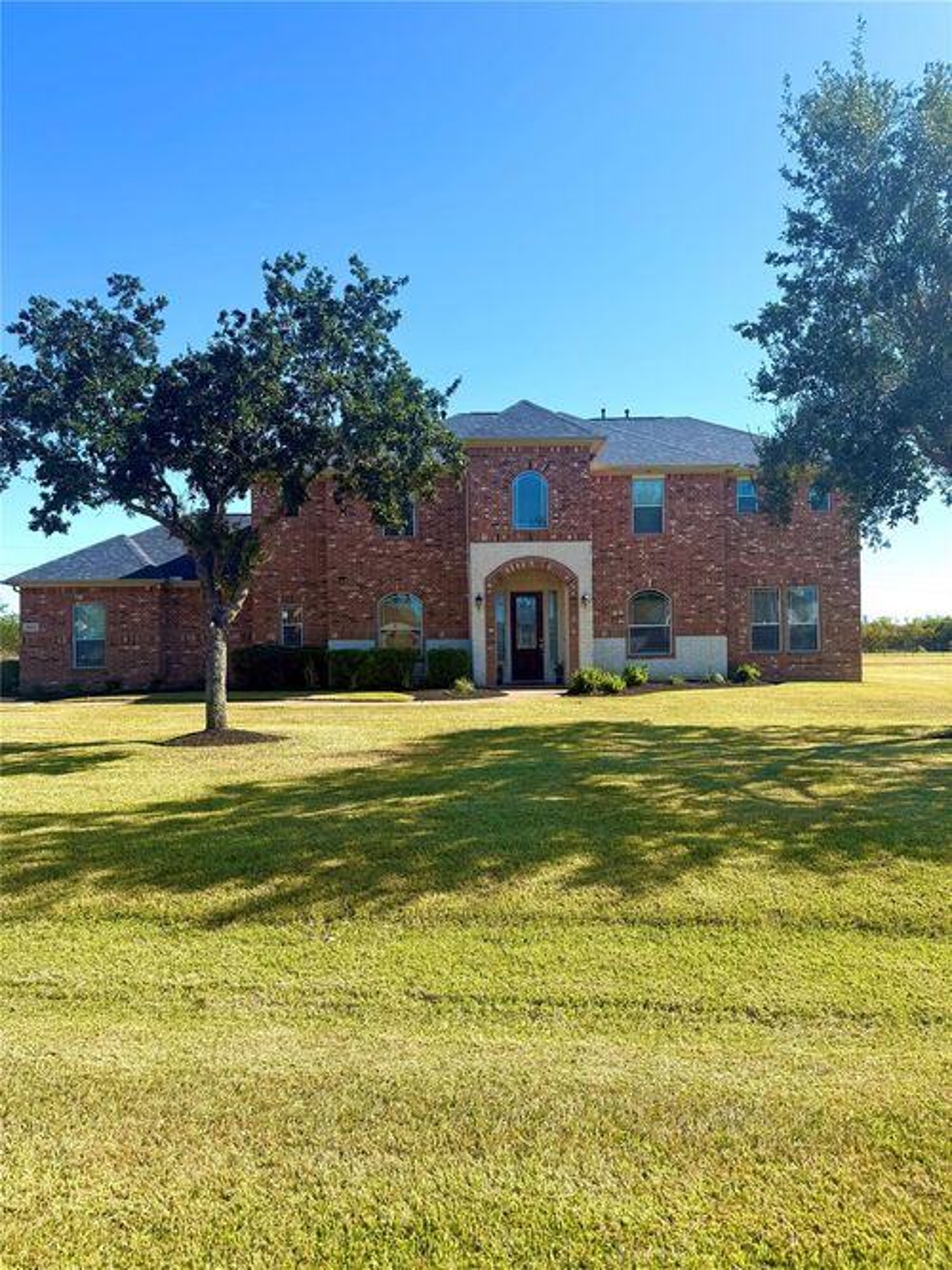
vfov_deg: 71.6
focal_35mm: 24
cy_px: 635
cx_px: 476
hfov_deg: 56.8
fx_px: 880
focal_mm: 6.76
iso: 80
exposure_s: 1/2907
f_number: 1.78
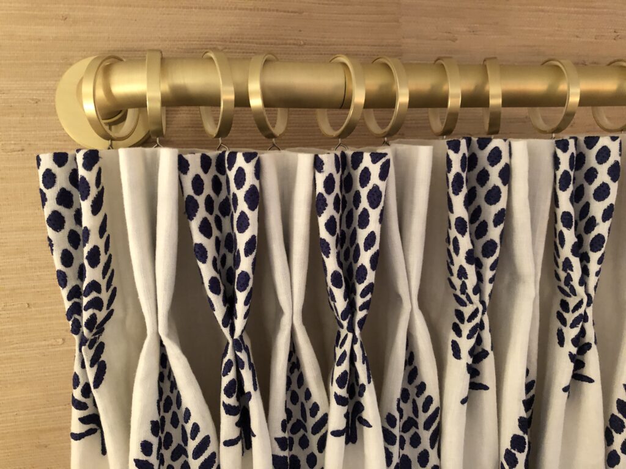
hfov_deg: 63.4
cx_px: 313
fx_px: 506
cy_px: 234
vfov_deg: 49.7
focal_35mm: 28
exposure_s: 1/7
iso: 80
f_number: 1.8
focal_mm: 4
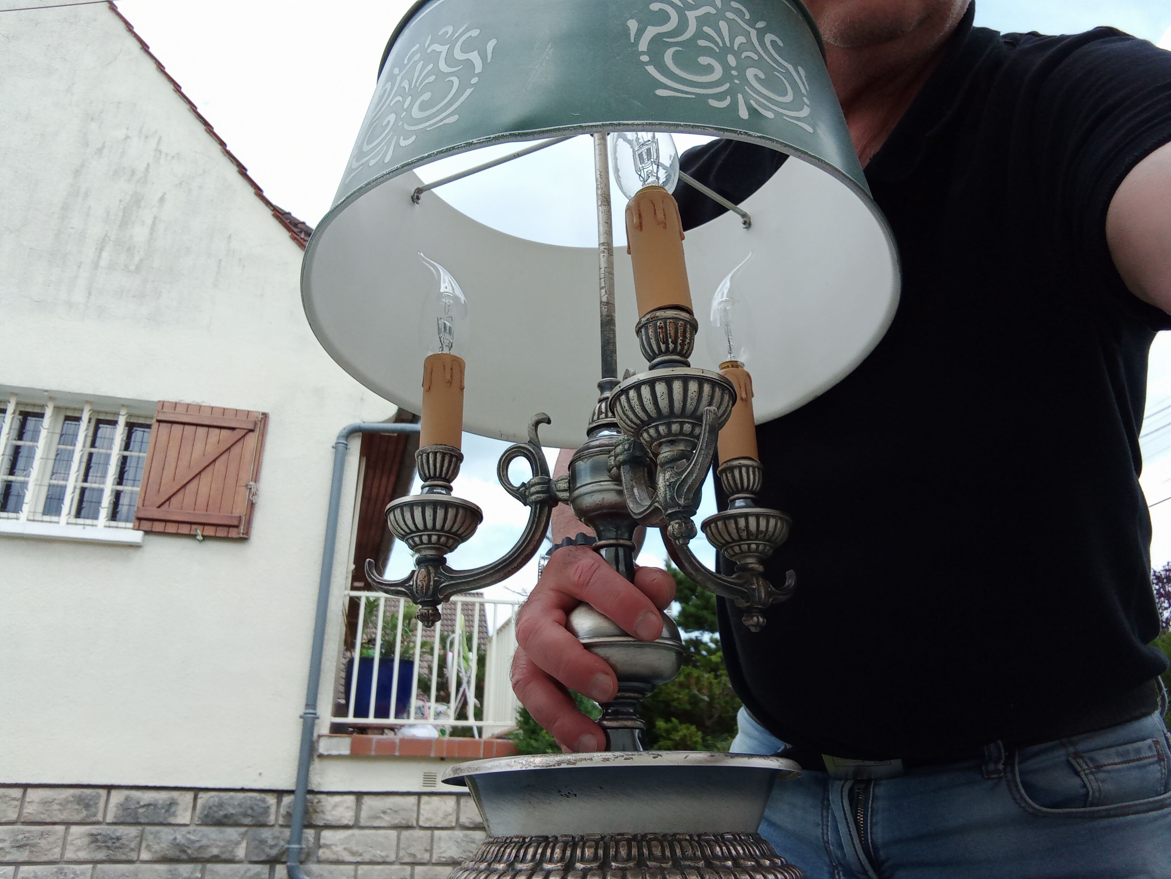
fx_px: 880
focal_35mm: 26
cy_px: 440
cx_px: 586
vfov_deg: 53.1
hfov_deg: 67.3
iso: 111
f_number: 2.05
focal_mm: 2.78
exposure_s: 1/723
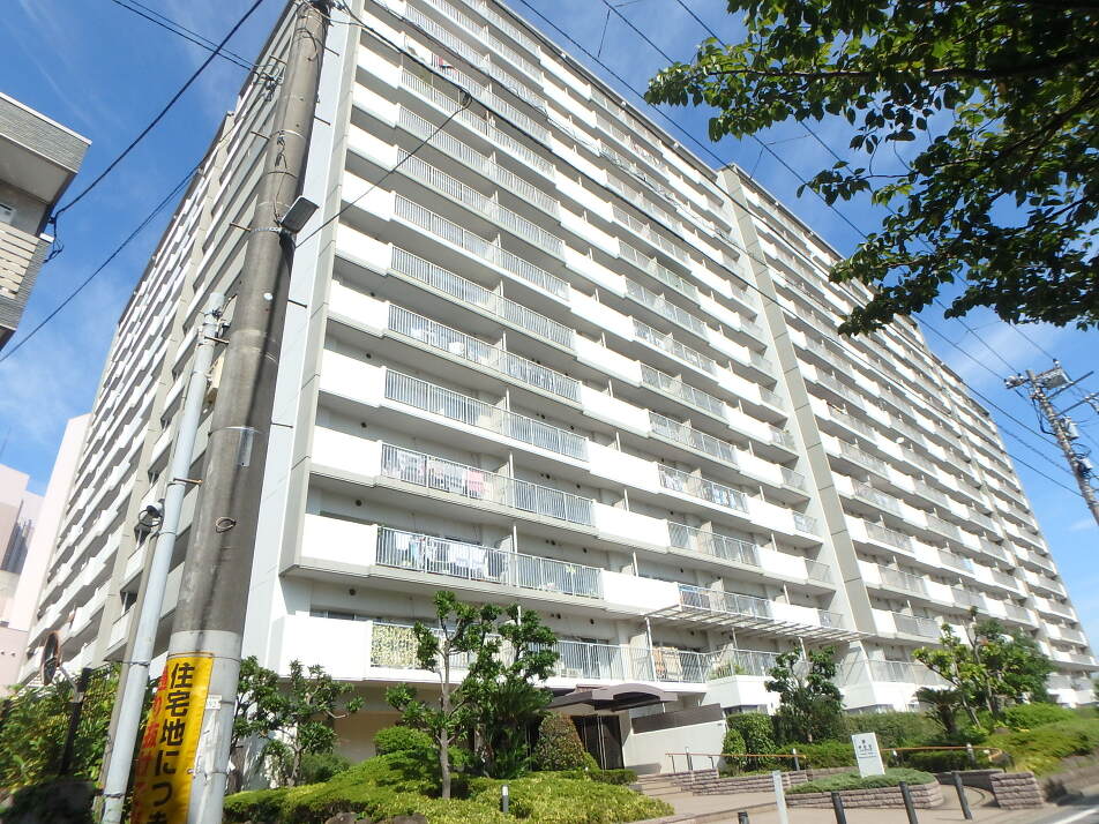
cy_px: 412
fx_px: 667
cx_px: 550
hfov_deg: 79.0
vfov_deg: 63.4
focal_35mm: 21
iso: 125
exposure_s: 1/400
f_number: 6
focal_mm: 3.7
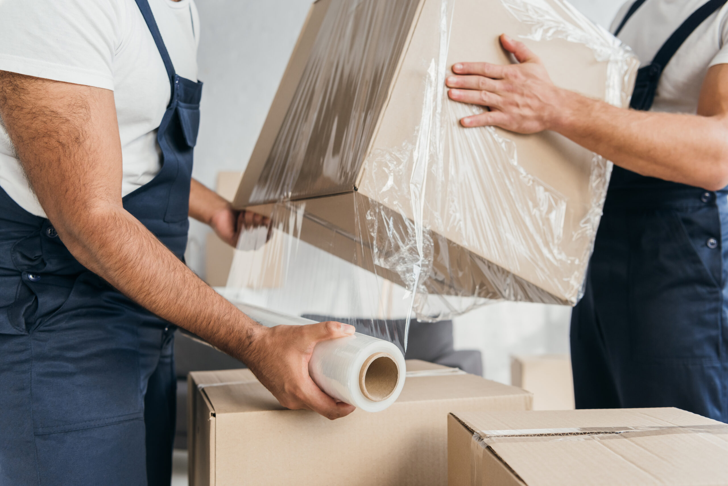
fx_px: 708
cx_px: 364
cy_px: 243
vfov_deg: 37.9
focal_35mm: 35
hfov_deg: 54.4
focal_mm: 35
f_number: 4
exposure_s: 1/160
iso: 320
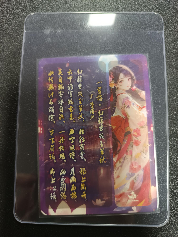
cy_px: 118
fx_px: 165
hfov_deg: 56.8
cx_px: 89
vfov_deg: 71.6
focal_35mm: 24
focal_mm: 5.31
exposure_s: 1/33.3
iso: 1060
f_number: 1.7
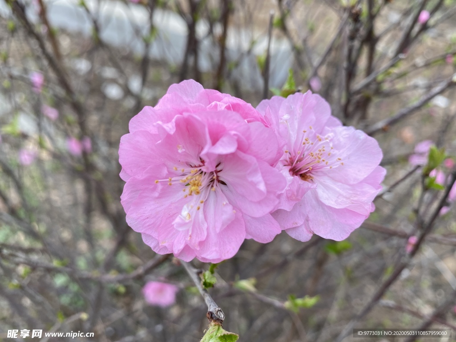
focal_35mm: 26
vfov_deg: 53.1
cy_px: 171
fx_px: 343
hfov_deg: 67.3
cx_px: 228
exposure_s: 1/342
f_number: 1.8
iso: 32
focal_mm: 4.25
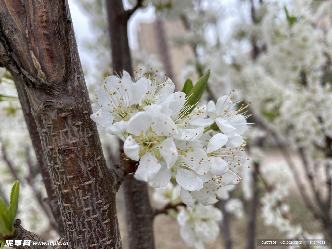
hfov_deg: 67.3
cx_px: 166
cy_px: 124
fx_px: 249
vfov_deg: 53.1
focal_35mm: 26
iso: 32
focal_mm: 4.25
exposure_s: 1/539
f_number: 1.8
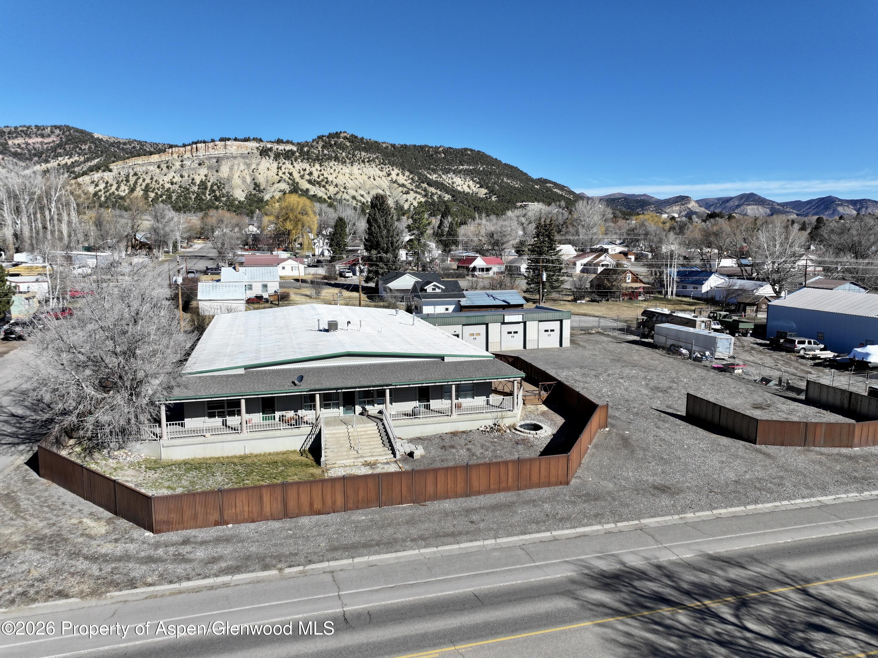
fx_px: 608
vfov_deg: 56.8
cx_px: 439
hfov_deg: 71.6
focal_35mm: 24
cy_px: 329
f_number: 2.8
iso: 130
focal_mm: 12.29
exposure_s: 1/2500
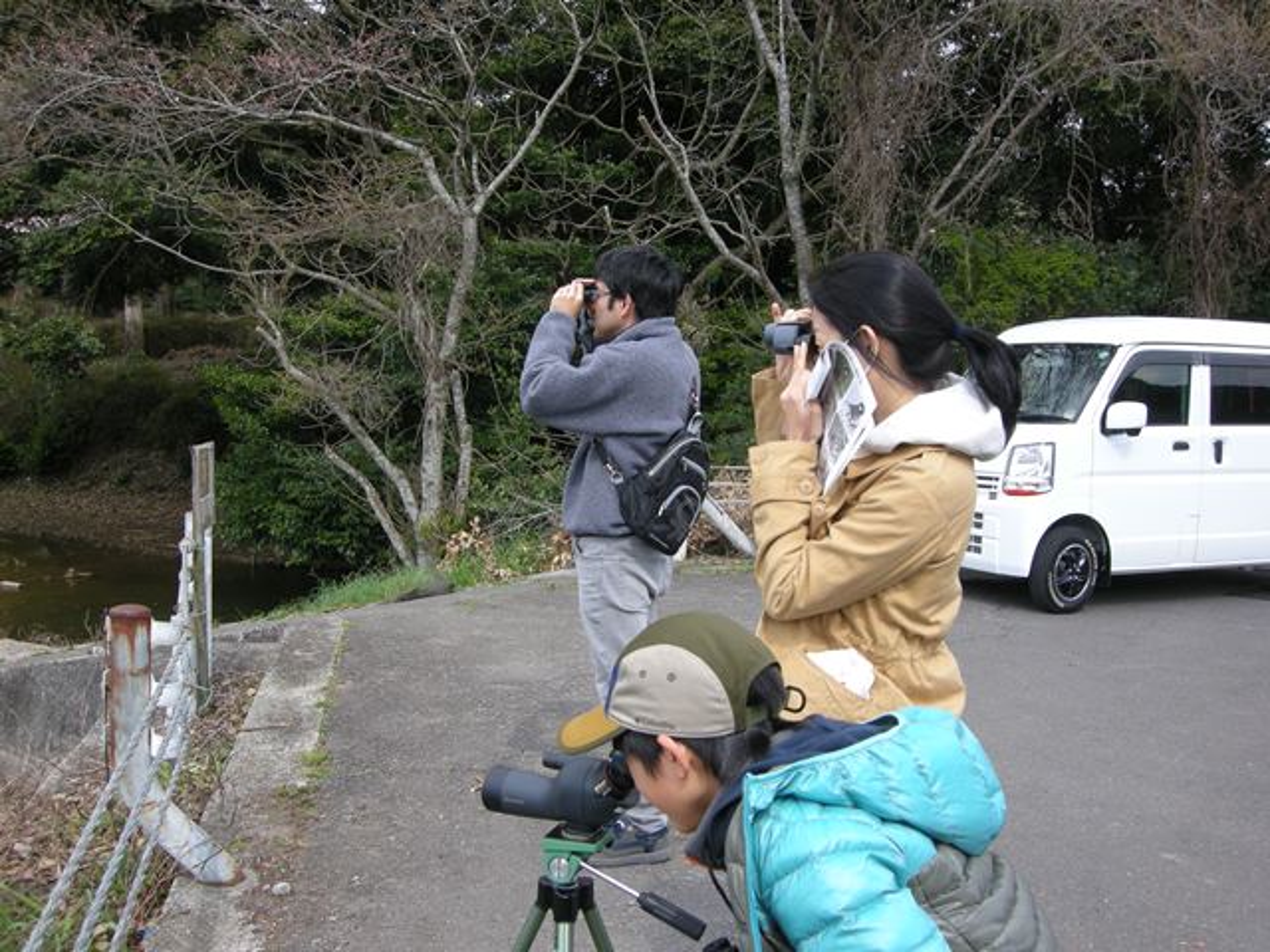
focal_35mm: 36
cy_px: 476
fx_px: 1321
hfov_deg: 51.4
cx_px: 635
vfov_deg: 39.7
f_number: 4.8
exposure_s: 1/170
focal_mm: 7.5
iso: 64
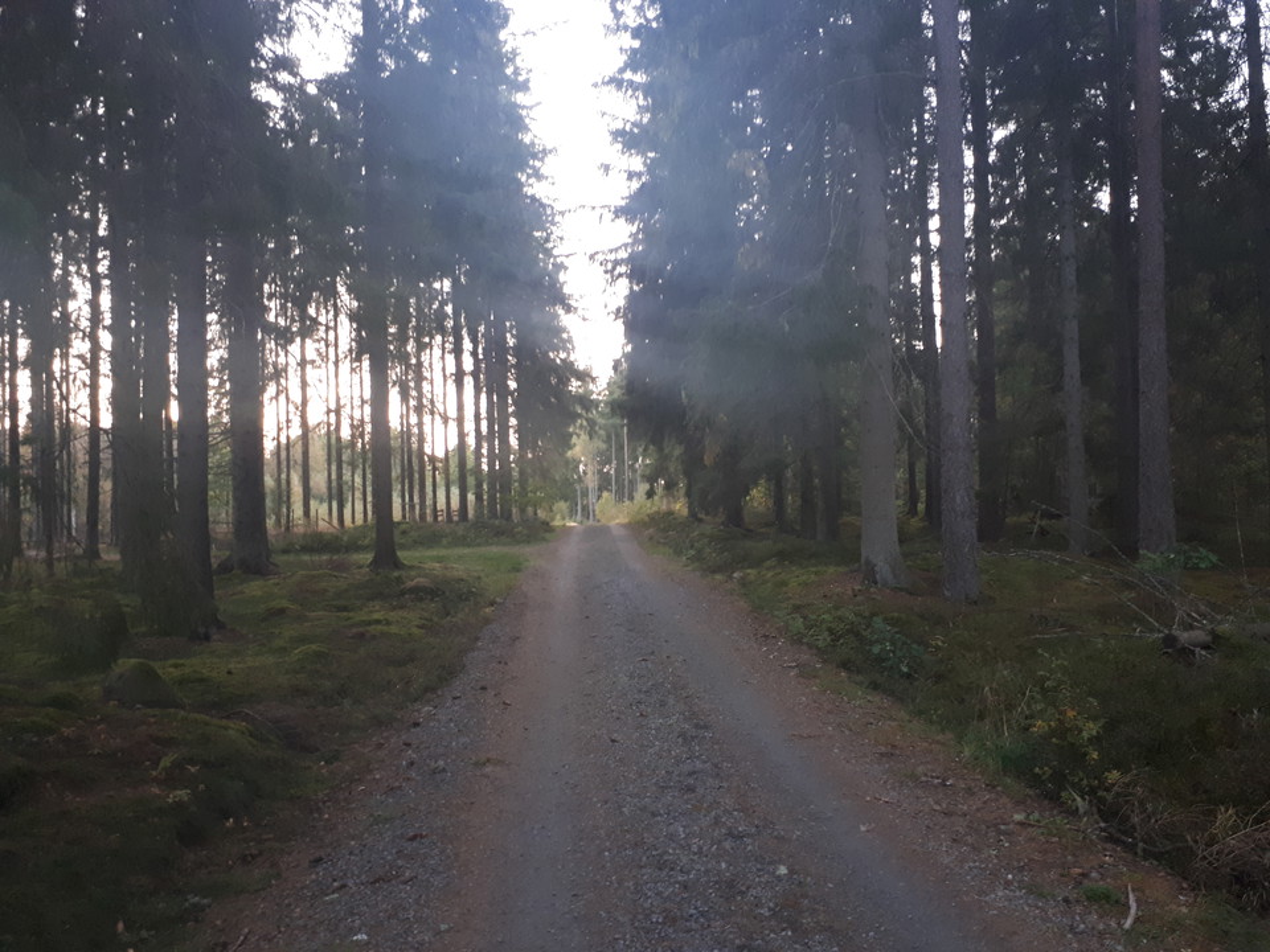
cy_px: 476
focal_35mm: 27
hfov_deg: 65.3
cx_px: 635
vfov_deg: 51.4
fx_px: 991
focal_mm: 3.6
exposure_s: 1/20
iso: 160
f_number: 1.9
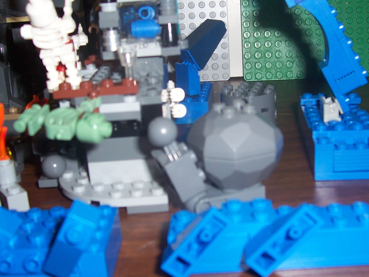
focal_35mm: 49
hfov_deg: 38.7
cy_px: 125
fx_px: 522
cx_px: 227
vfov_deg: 29.7
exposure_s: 1/60
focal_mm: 5.6
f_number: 2.7
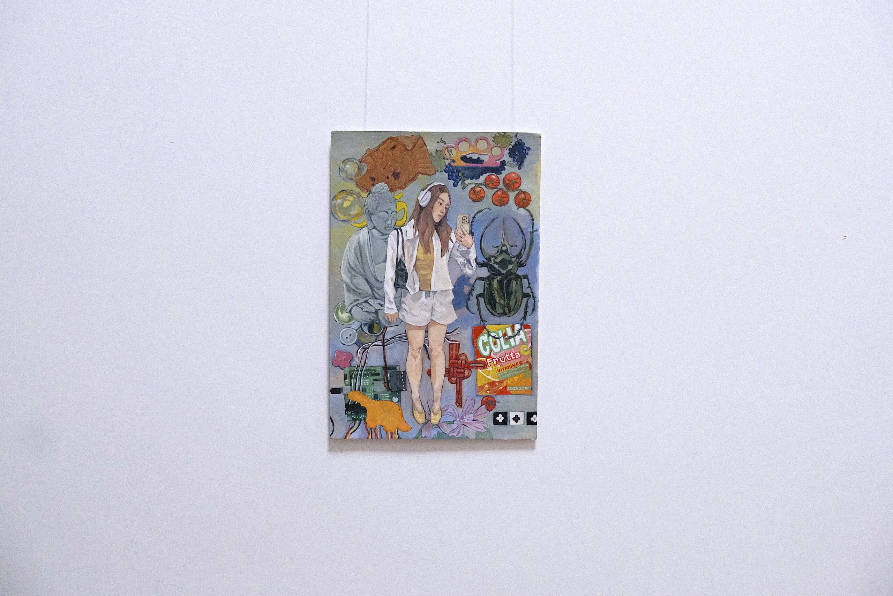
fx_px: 992
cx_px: 446
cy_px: 298
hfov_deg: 48.5
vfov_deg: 33.4
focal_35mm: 40
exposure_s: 1/680
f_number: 3.6
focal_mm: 26.5
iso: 6400
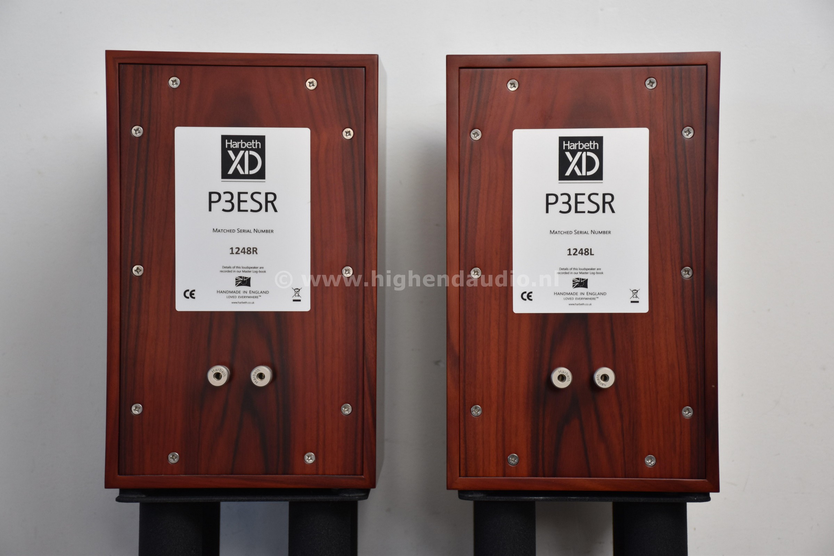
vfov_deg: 16.3
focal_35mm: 84
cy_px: 278
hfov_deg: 24.2
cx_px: 417
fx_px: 1946
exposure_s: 1/100
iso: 400
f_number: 4.8
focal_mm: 56
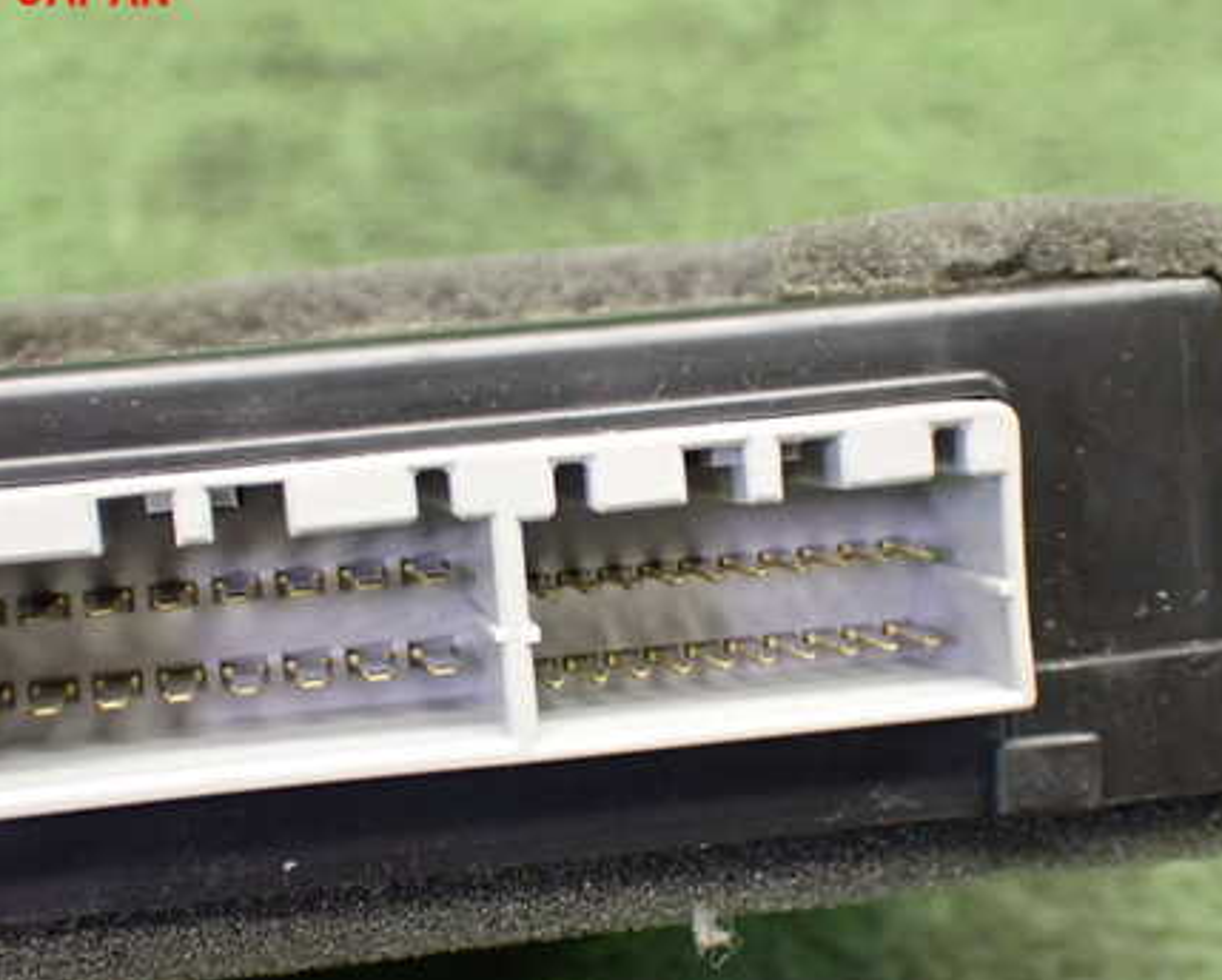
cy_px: 593
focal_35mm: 60
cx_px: 507
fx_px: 2172
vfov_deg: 25.4
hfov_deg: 31.4
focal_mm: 7.84
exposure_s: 1/40
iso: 1000
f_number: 2.9
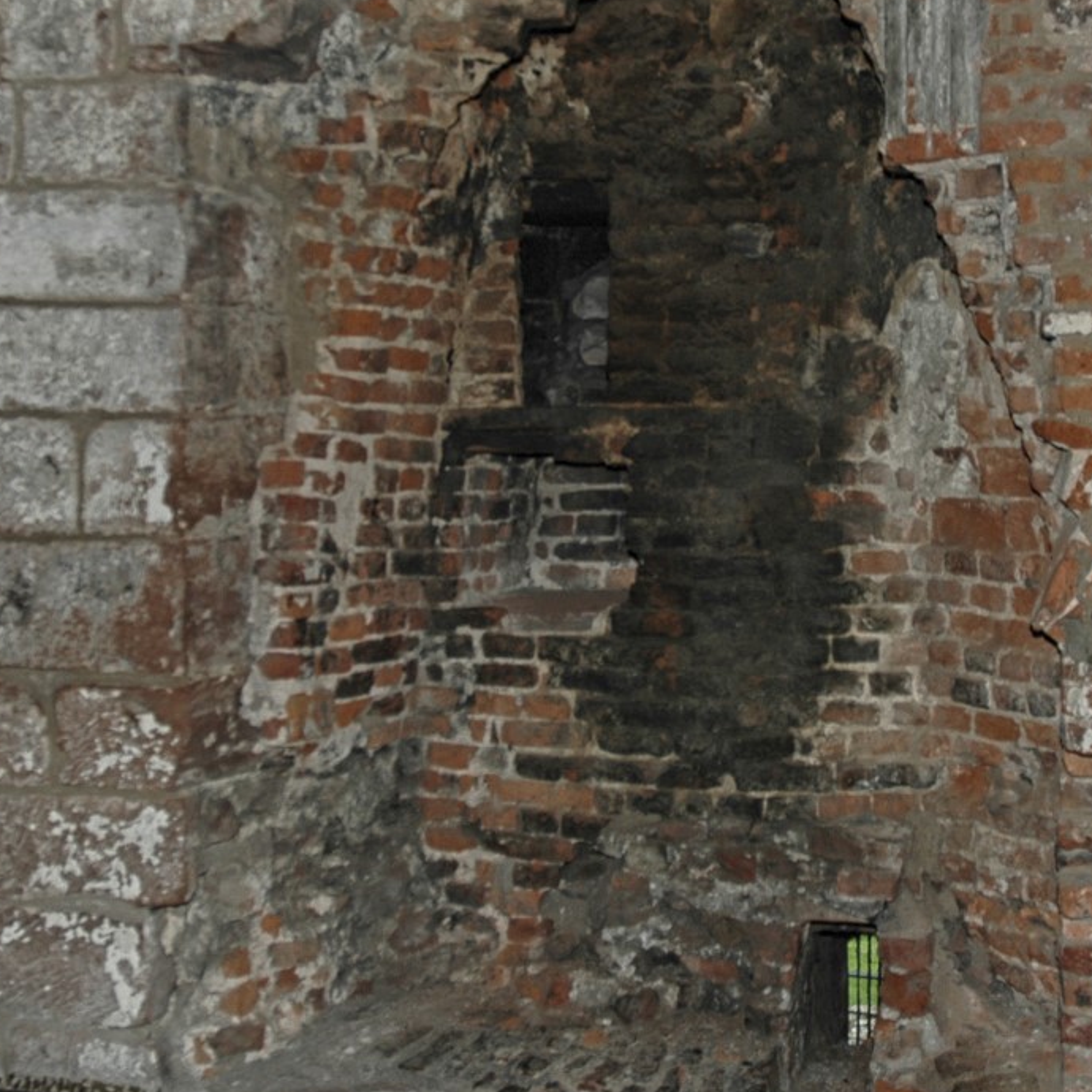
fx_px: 1927
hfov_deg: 31.5
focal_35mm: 54
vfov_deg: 31.3
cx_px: 654
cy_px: 340
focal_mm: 18
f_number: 4
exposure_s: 1/60
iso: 200
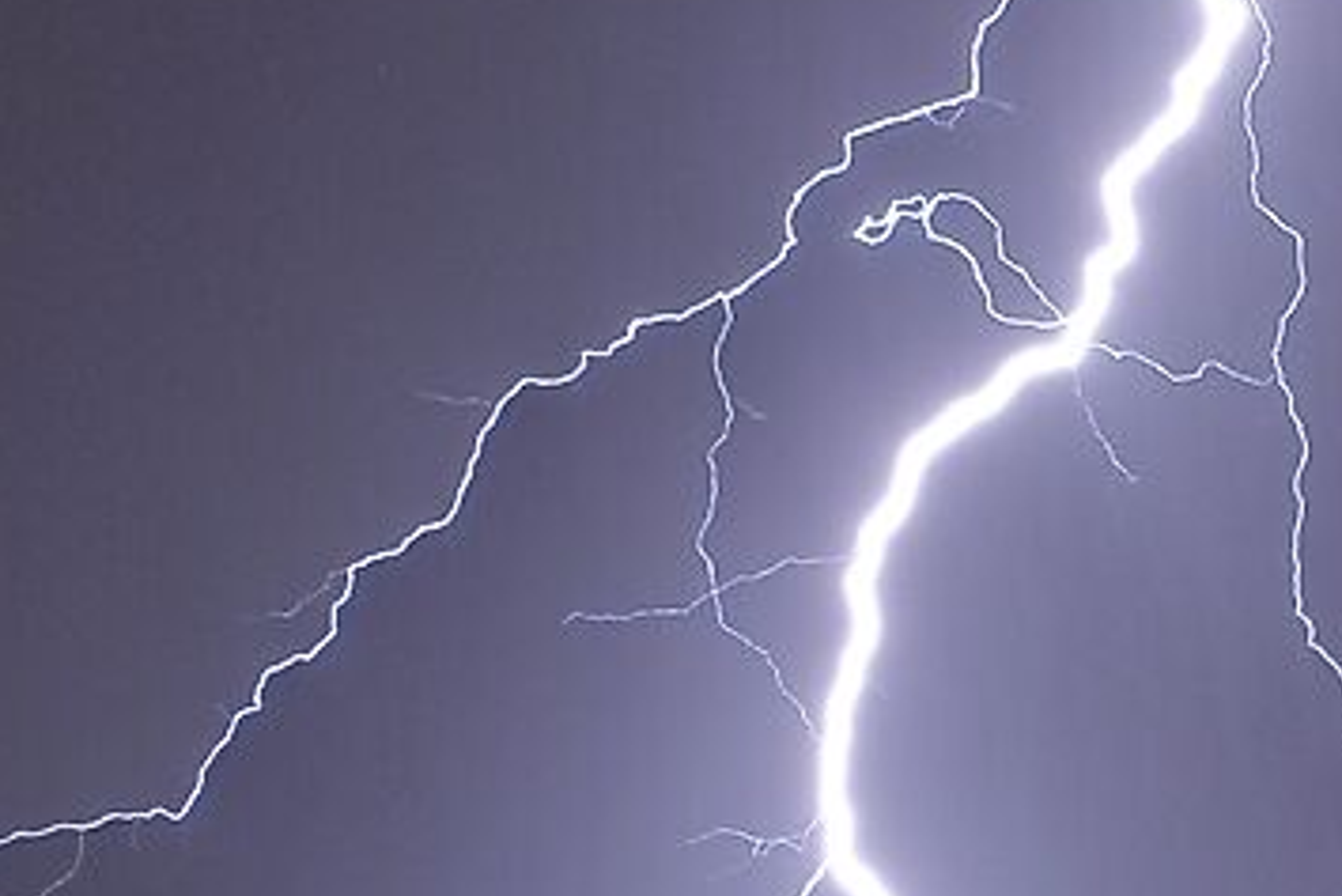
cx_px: 2733
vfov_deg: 3.0
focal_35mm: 460
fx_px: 17154
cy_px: 1395
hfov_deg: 4.4
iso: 200
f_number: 10
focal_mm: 45.5
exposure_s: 20
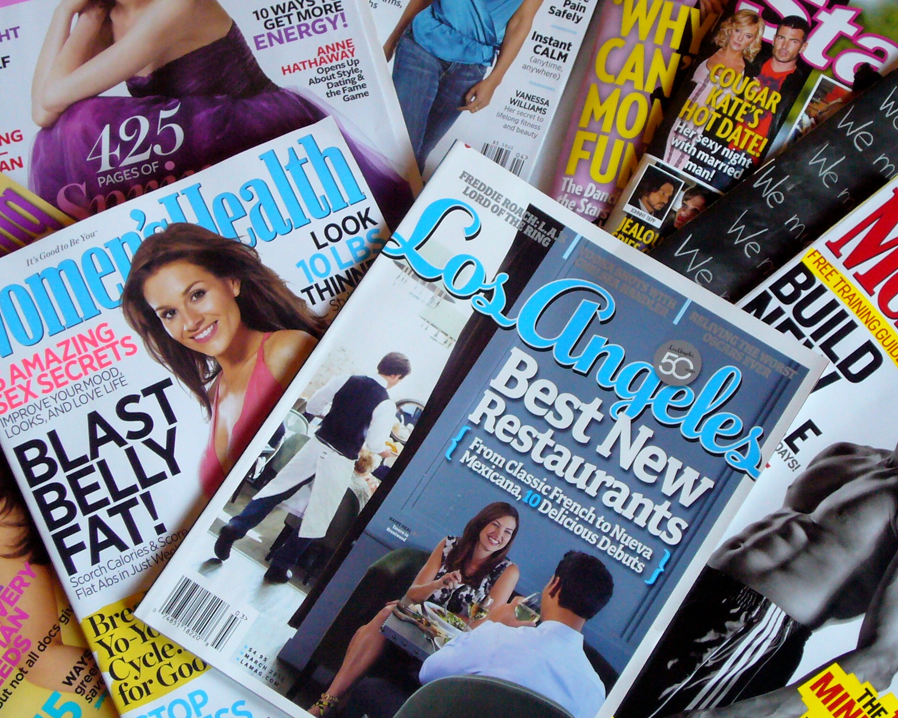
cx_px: 504
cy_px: 317
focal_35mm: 99
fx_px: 2631
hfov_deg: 19.4
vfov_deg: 15.5
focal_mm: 11.2
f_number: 4.3
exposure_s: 1/8
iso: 200
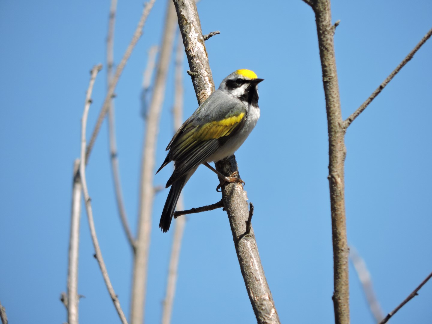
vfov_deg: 1.5
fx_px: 12480
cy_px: 162
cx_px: 216
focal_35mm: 1000
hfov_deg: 2.0
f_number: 5.9
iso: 160
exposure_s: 1/500
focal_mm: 180
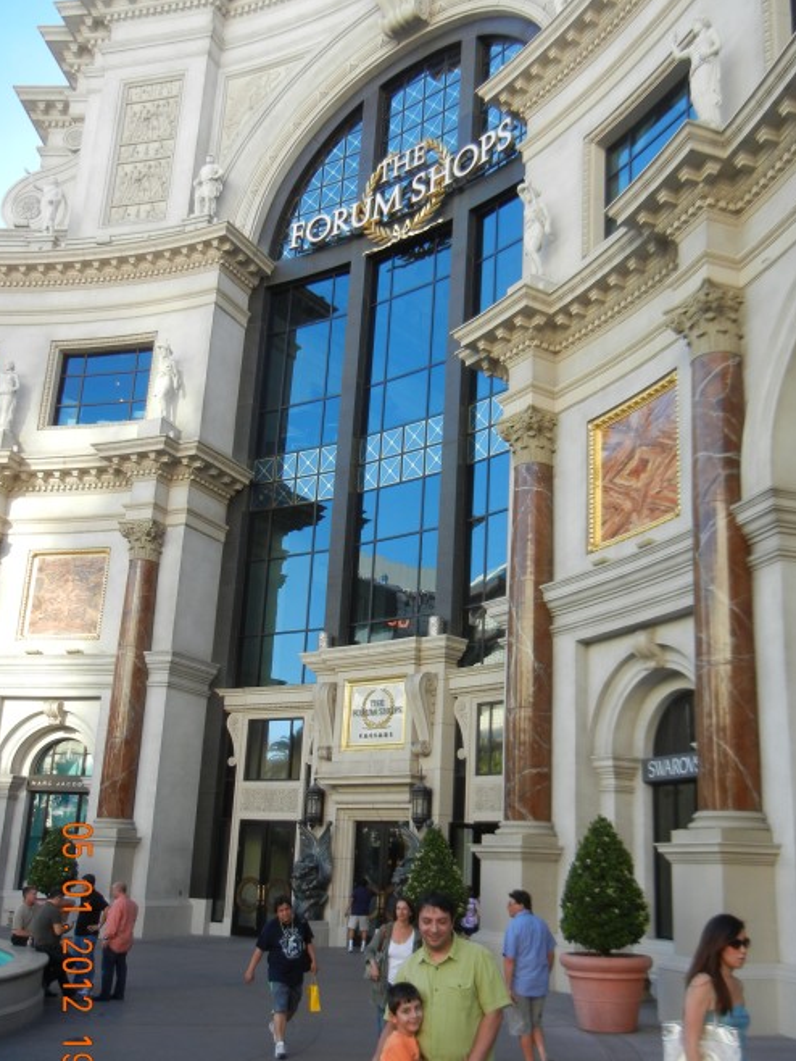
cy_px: 584
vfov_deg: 52.5
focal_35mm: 35
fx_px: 1072
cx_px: 445
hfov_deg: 40.7
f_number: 3.5
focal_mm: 5.4
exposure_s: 1/218
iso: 160
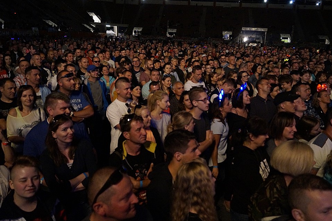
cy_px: 111
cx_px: 172
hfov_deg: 63.6
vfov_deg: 44.9
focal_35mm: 29
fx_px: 267
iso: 3200
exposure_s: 1/60
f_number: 3.5
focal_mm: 18
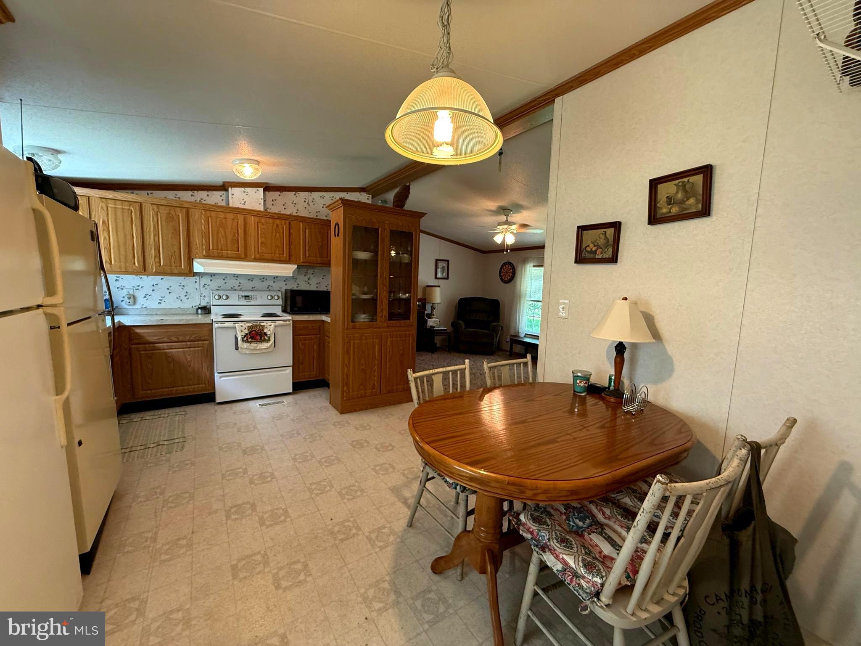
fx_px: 348
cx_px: 430
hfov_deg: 102.1
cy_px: 323
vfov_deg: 85.7
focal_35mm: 14
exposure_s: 1/60
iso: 250
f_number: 2.2
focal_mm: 2.22
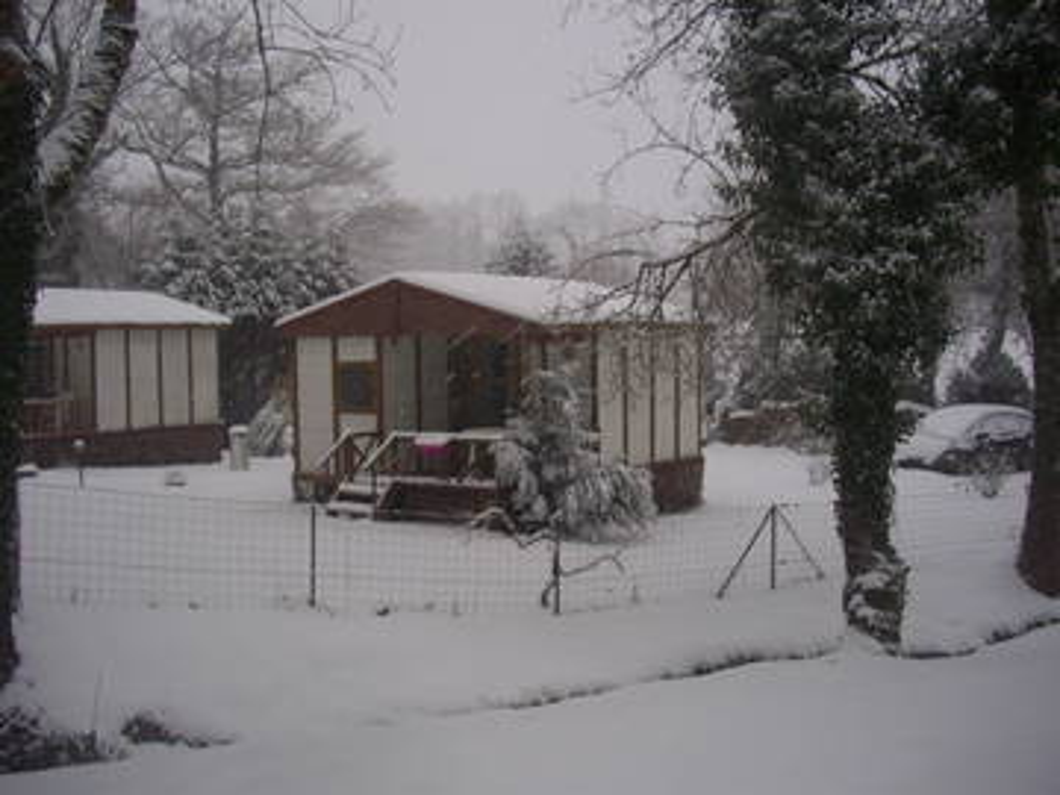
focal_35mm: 37
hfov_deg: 50.1
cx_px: 530
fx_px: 1133
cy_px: 398
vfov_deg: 38.7
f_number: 2.8
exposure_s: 1/100
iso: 200
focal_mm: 6.2
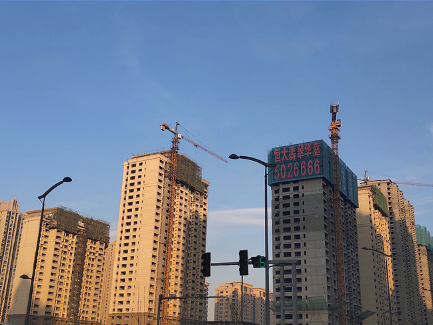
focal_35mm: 41
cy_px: 175
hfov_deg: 45.8
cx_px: 219
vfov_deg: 35.1
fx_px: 513
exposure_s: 1/565
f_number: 2
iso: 50
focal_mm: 3.87
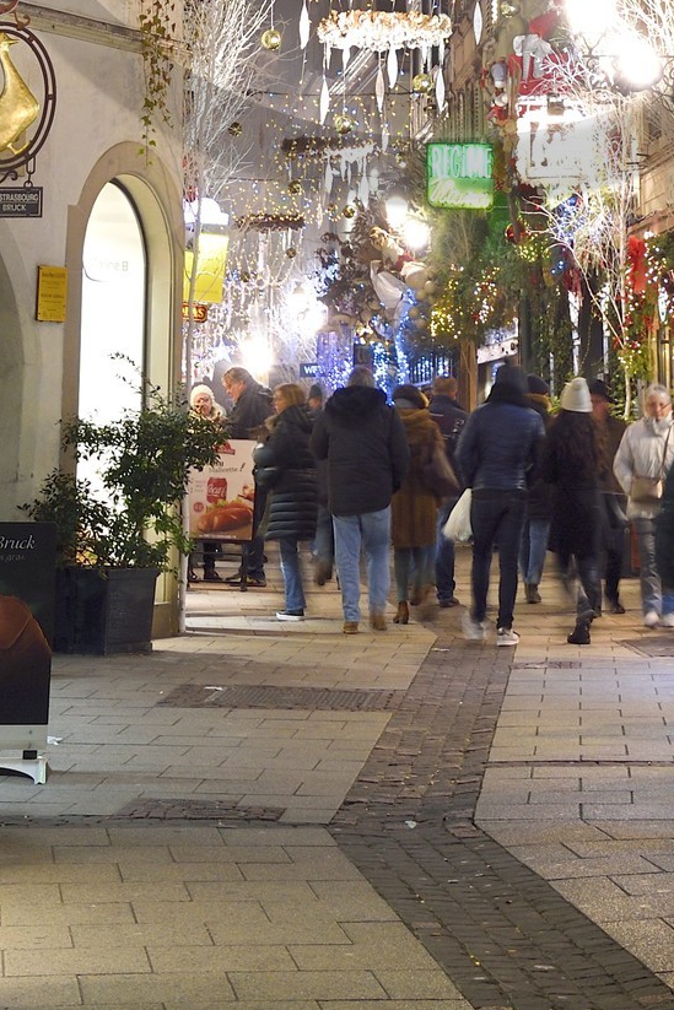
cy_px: -369
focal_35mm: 105
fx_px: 2947
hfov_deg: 13.0
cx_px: 444
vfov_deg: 17.9
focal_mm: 36
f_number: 9
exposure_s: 1/4
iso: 400
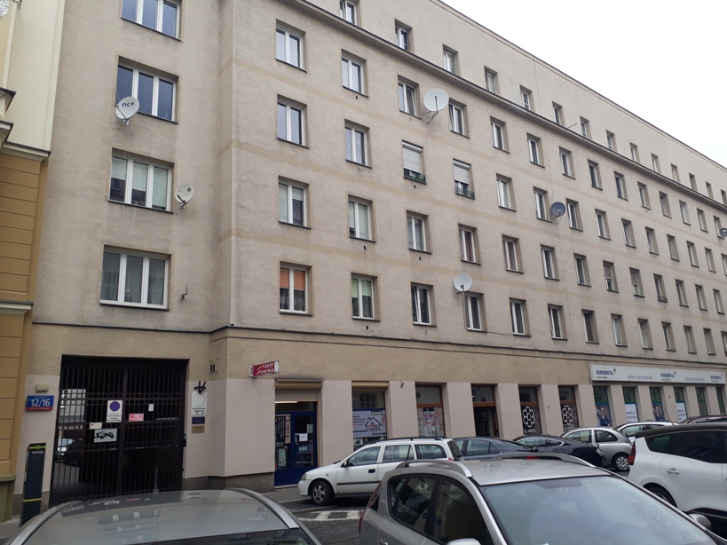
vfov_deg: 51.3
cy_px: 272
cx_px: 364
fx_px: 567
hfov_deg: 65.3
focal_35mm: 27
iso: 40
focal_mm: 3.6
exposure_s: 1/999
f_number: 1.9
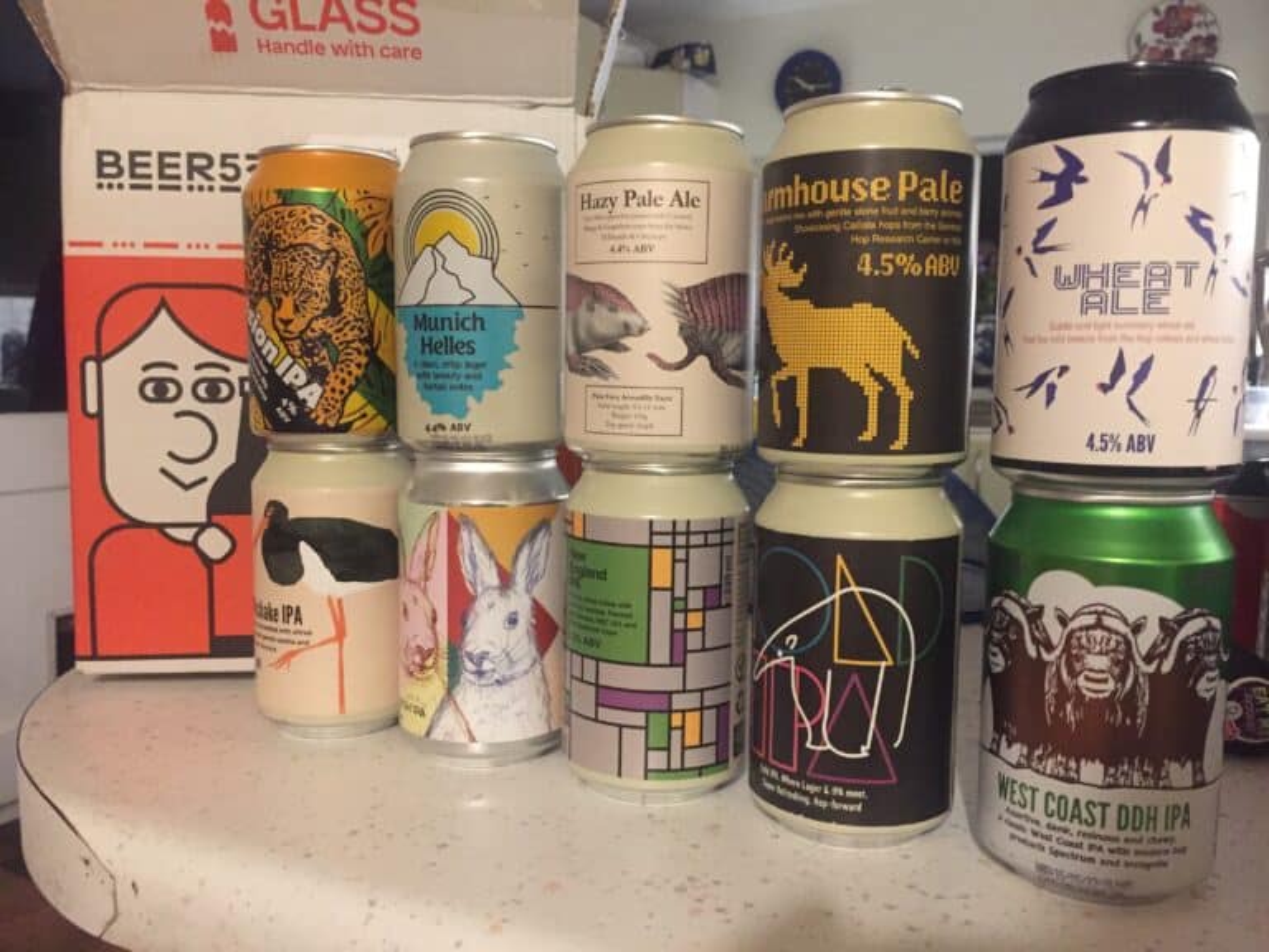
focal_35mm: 29
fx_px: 1063
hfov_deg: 61.7
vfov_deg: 48.2
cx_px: 634
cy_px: 476
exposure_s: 1/17
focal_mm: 4.15
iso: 320
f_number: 2.2
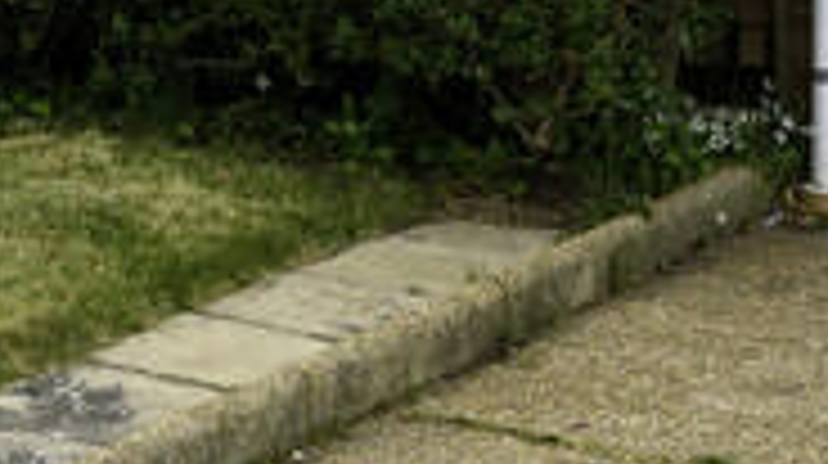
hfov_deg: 15.0
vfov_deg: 8.0
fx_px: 3070
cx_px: -94
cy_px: -646
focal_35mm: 140
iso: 320
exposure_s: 1/1250
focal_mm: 24
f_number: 5.6
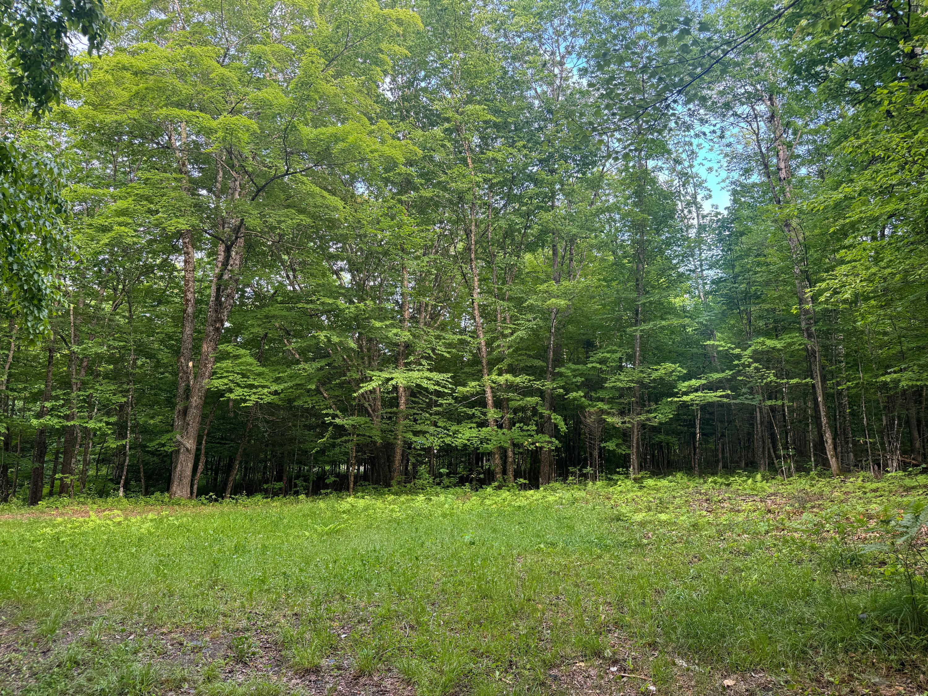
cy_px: 348
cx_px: 464
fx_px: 643
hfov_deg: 71.6
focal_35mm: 24
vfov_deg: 56.8
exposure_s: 1/121
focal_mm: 6.76
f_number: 1.78
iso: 100
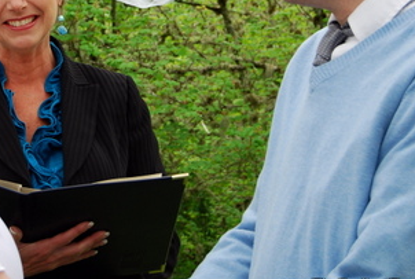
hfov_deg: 15.9
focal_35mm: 127
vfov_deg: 10.8
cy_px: 17
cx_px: 45
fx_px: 1468
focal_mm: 40
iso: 200
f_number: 9
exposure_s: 1/100
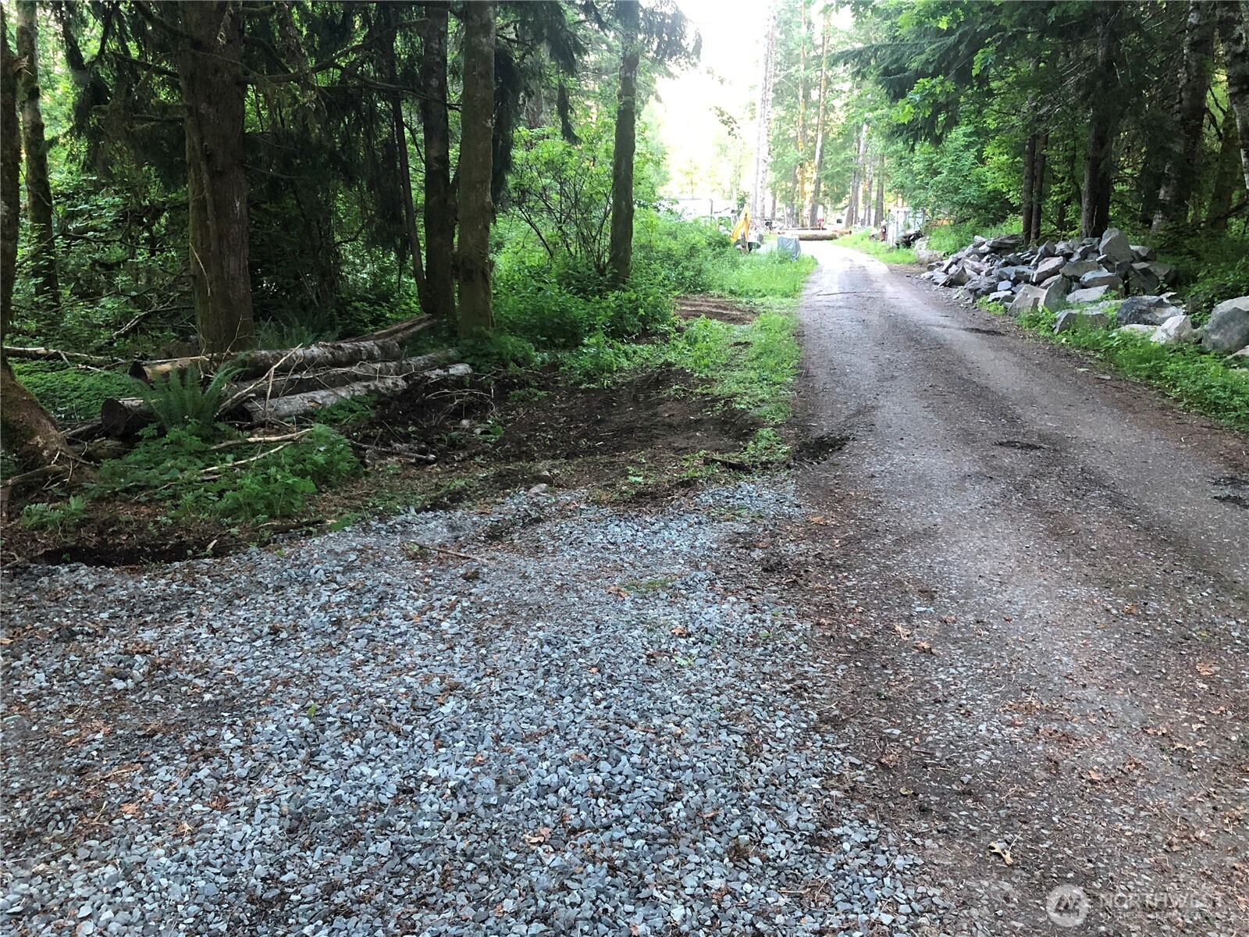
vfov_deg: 49.7
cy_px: 468
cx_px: 624
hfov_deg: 63.4
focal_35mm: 28
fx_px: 1010
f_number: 1.8
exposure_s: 1/15
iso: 64
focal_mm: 3.99
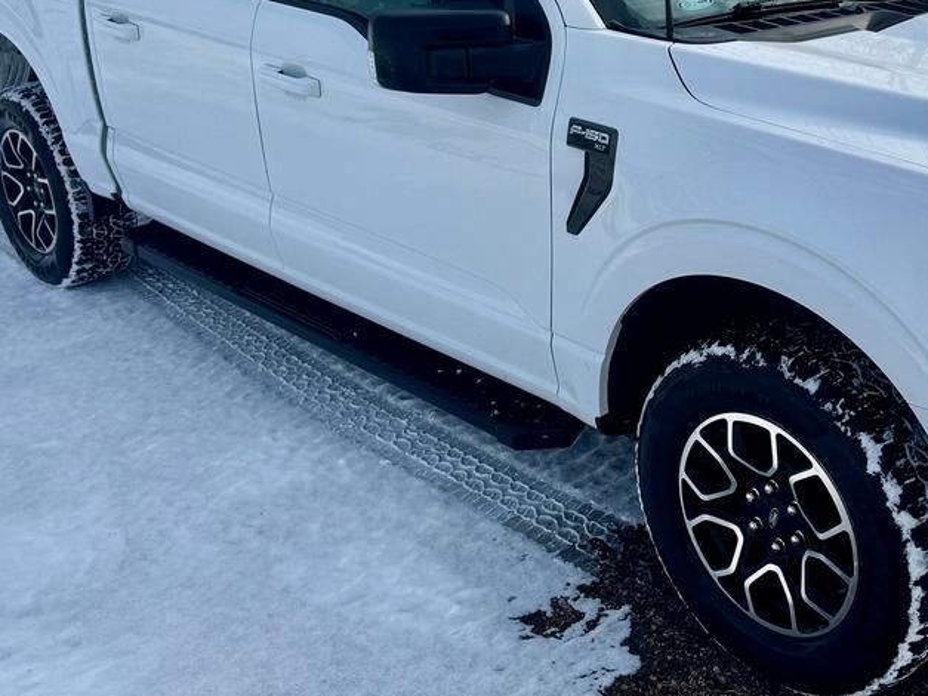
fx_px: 1313
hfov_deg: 37.8
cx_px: 710
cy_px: 173
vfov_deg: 29.2
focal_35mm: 49
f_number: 1.78
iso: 80
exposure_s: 1/7092
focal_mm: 6.76
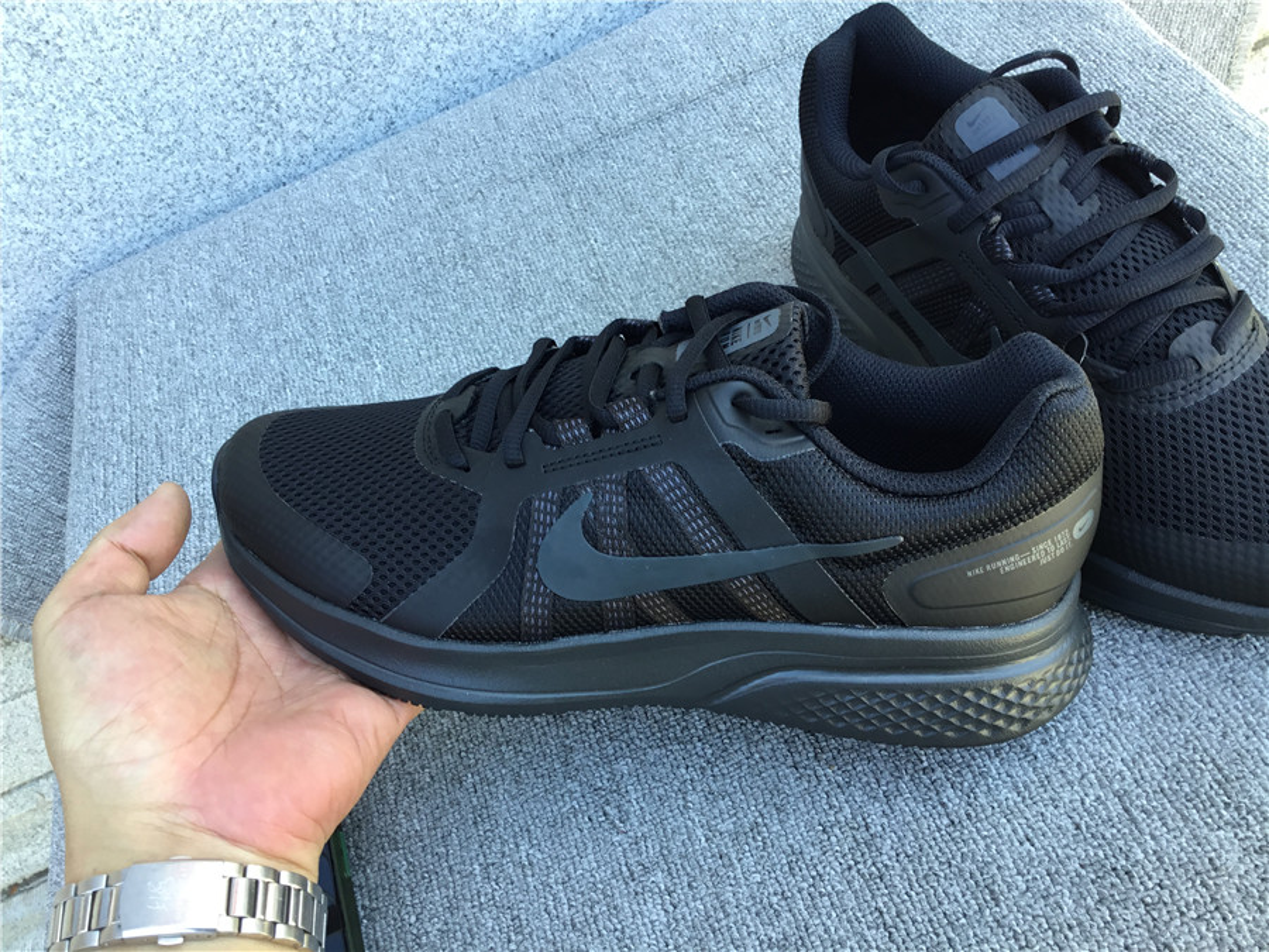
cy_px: 476
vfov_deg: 45.4
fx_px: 1136
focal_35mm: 31
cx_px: 634
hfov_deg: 58.4
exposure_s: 1/50
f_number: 2.4
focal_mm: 3.3
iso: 25
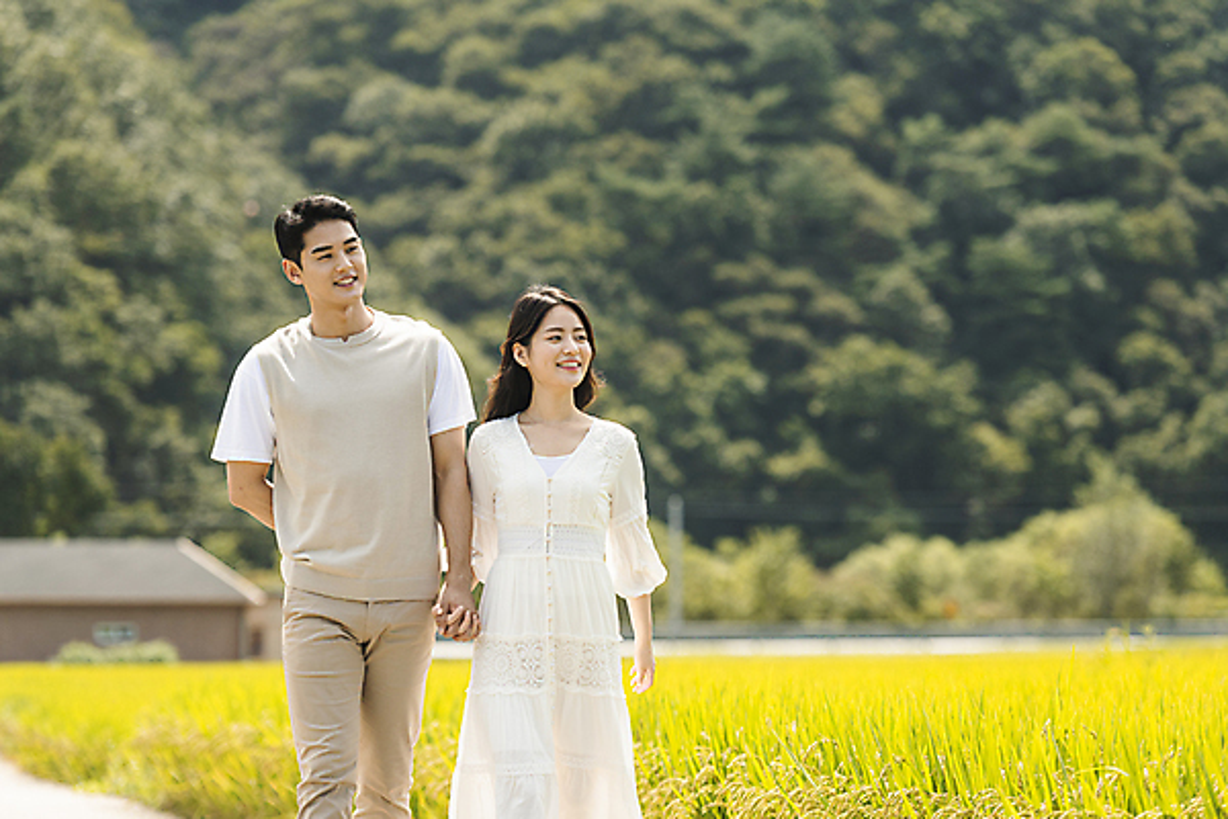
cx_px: 614
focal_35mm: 145
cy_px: 410
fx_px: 4946
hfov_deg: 14.2
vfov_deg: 9.5
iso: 200
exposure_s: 1/1250
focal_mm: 145
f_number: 3.5
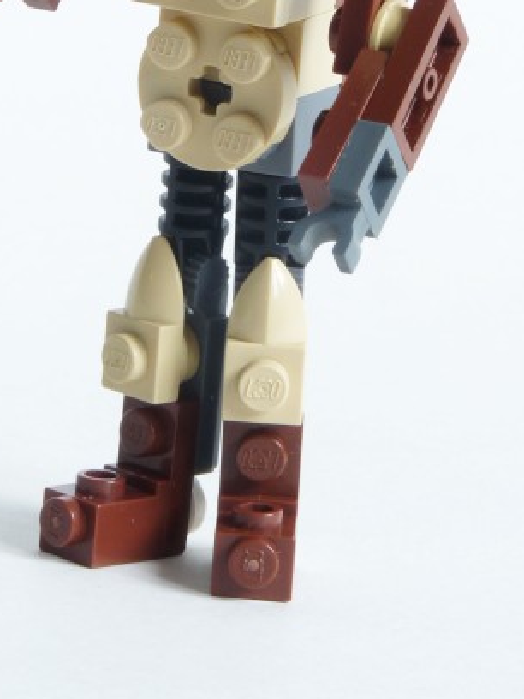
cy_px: 26
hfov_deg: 5.6
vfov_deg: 7.5
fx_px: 5308
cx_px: 132
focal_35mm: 263
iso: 100
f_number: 8
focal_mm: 23.7
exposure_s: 1/4
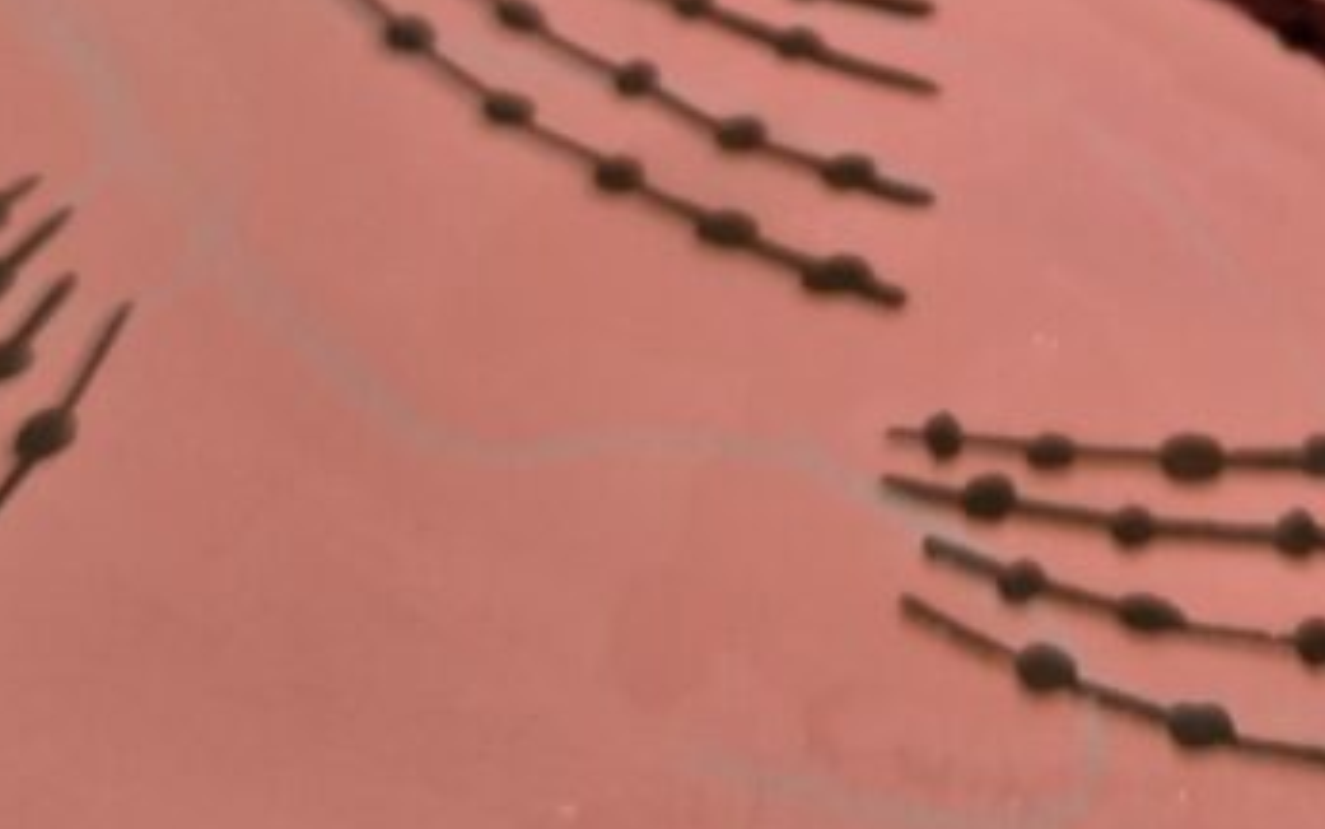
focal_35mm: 72
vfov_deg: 16.8
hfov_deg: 28.1
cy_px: -325
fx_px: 2600
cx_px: 1027
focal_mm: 5.4
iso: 80
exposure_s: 1/596
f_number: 1.8
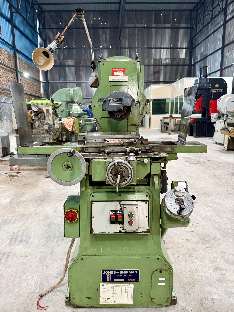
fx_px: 216
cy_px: 156
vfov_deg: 71.6
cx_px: 117
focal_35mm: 24
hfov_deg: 56.8
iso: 250
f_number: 1.78
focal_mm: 6.76
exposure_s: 1/50
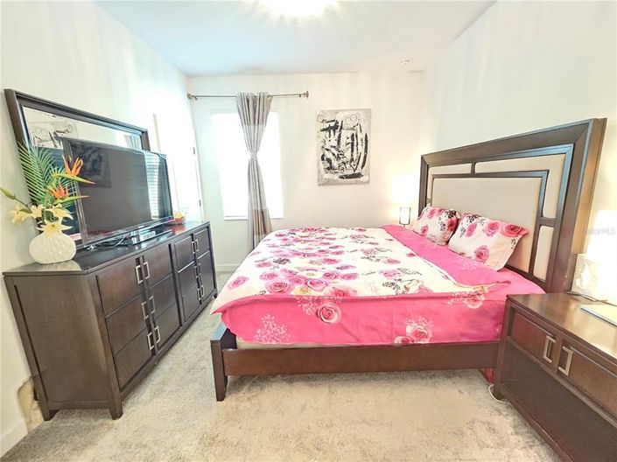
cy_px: 231
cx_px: 308
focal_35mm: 13
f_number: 2.2
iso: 2000
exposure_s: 1/24
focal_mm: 2.2
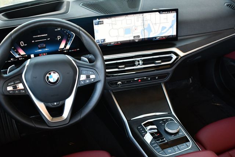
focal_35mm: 40
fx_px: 261
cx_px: 118
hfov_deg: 48.4
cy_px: 78
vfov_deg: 33.5
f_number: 3.8
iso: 800
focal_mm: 20
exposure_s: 1/160
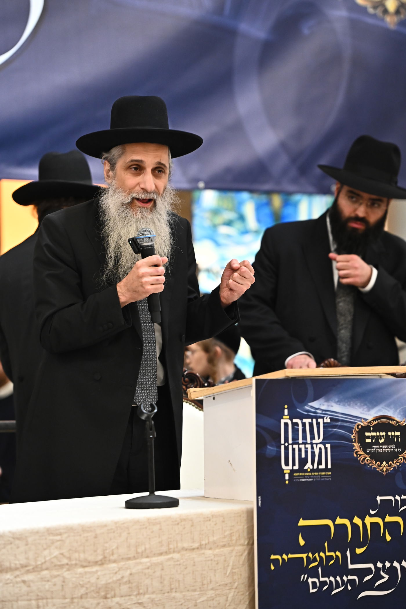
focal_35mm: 140
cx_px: 203
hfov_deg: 9.8
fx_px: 2369
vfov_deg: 14.7
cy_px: 304
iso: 3200
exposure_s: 1/200
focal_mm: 140
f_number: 4
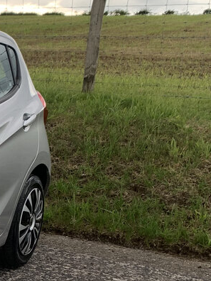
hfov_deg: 14.5
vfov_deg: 22.8
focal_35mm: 84
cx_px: -215
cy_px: 247
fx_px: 683
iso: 25
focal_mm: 4.25
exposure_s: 1/171
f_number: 1.8
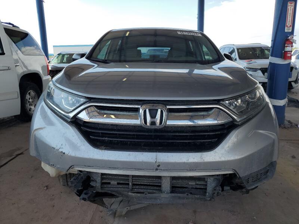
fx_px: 225
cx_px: 150
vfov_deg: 53.1
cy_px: 112
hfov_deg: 67.3
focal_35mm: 26
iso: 50
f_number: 1.5
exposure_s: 1/1429
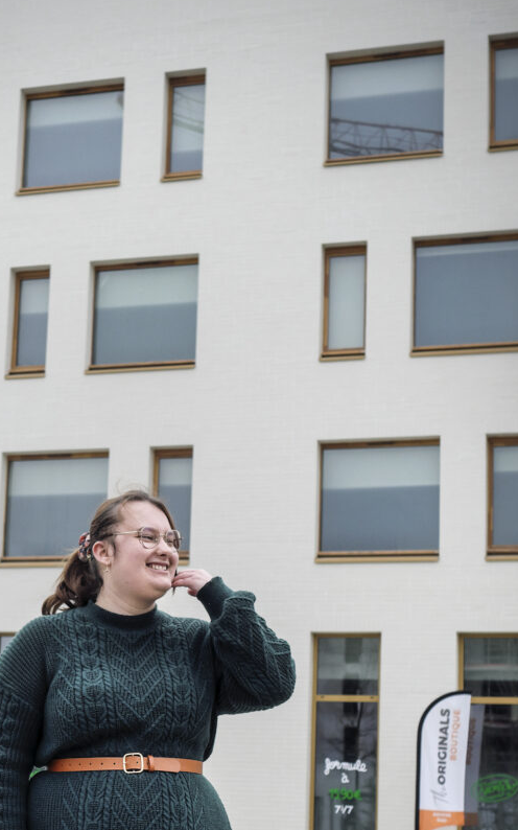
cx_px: 154
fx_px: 1559
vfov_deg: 29.4
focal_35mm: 69
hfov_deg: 18.8
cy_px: 595
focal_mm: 23
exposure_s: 1/1100
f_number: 4.5
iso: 400
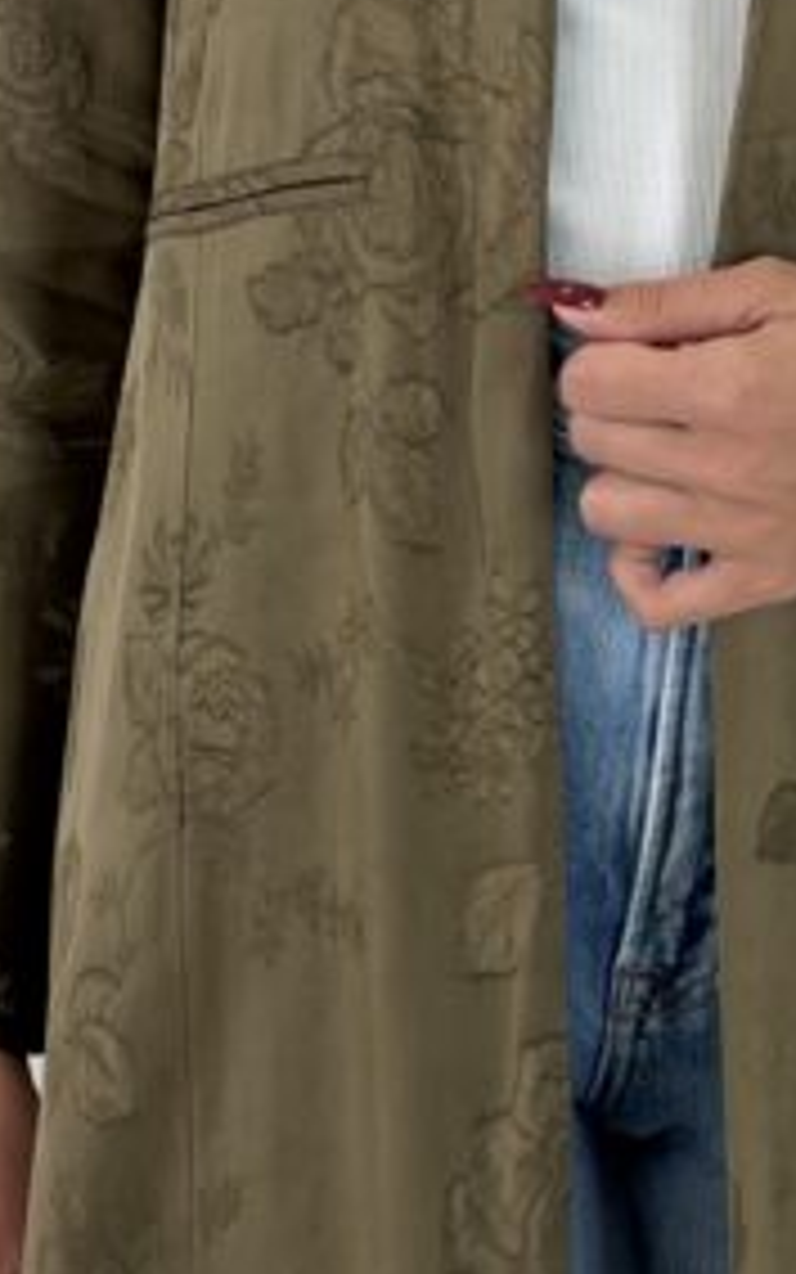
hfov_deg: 9.1
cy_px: -216
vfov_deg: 14.1
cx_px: 607
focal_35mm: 144
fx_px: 4996
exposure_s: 1/444
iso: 64
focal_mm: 6.76
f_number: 1.78
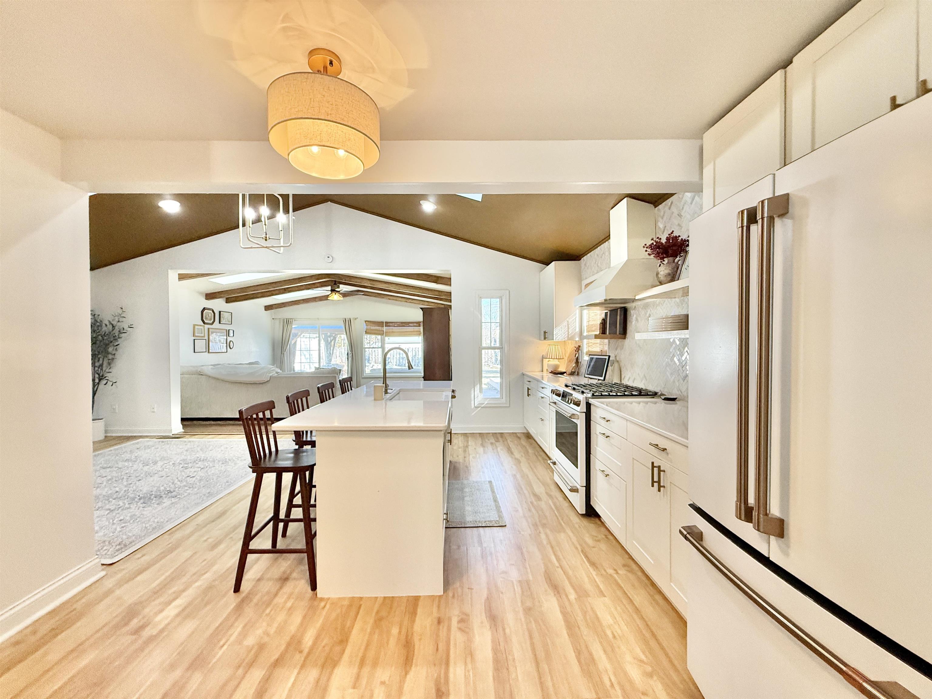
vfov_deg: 85.7
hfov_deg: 102.1
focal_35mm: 14
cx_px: 466
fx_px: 377
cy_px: 350
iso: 200
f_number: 2.2
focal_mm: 2.22
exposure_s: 1/120
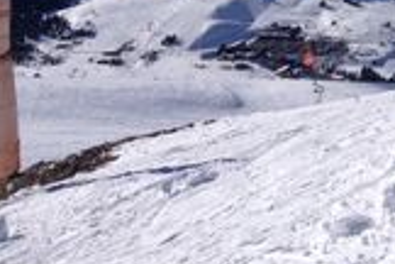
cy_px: -269
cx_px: 651
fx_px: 1481
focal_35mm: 135
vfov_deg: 9.5
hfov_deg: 13.9
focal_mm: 4.28
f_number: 2.4
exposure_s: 1/5025
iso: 50
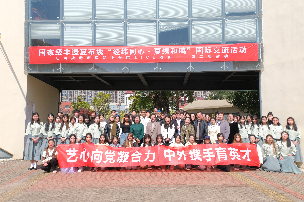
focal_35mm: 30
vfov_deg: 43.6
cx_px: 152
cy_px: 101
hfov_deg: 61.9
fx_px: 253
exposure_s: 1/160
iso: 160
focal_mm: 20
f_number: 10
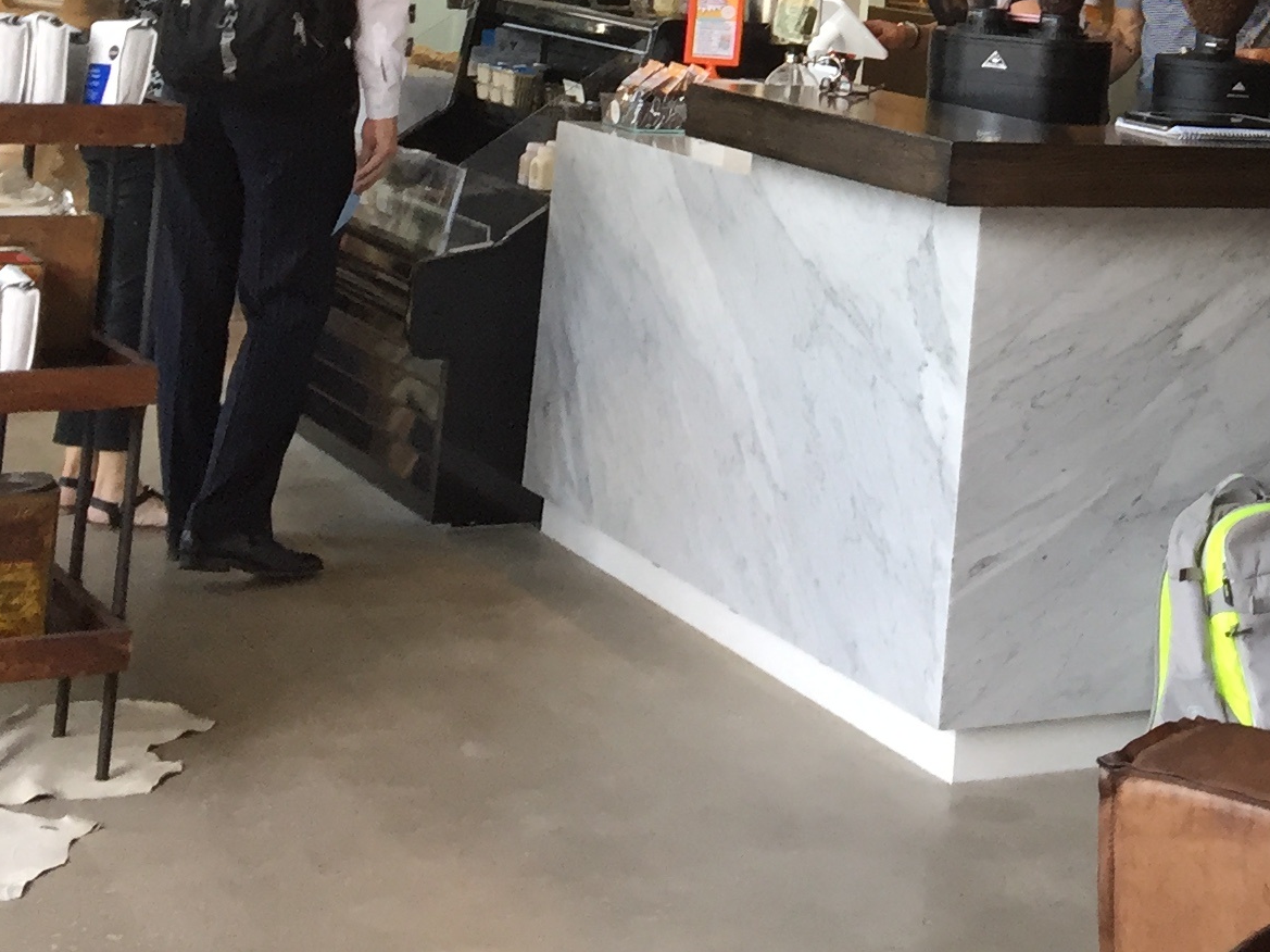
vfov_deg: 16.9
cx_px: 1332
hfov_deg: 23.0
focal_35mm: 81
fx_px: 2971
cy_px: -360
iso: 32
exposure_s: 1/40
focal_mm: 4.15
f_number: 2.2
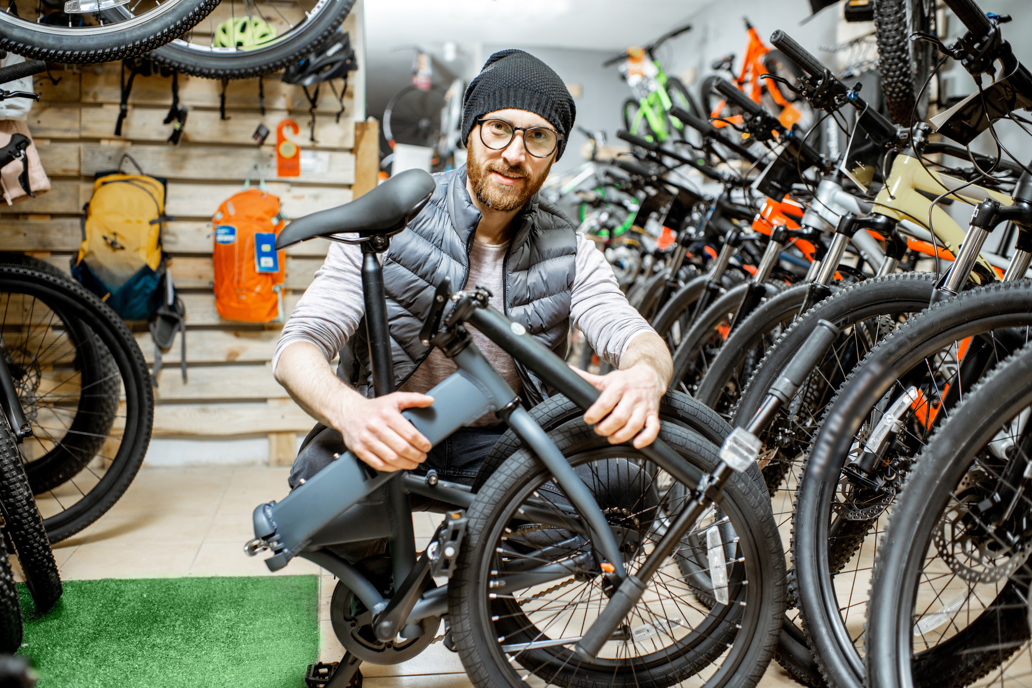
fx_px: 1004
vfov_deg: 37.9
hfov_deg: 54.4
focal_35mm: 35
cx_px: 516
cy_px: 344
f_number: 2.2
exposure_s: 1/200
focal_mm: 35
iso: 320
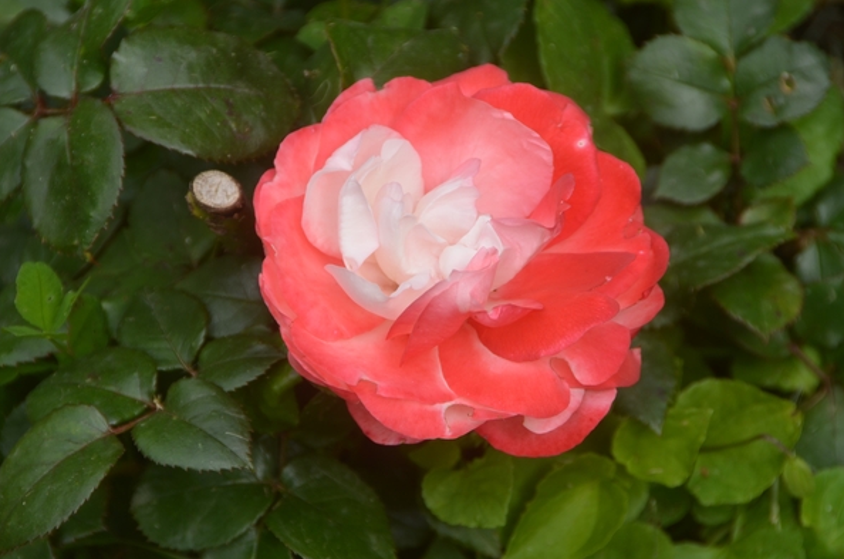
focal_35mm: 303
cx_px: 422
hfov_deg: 6.8
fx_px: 7087
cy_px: 280
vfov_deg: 4.5
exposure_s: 1/200
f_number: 8
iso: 100
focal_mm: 200
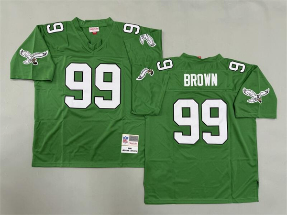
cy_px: 108
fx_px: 199
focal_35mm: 24
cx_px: 144
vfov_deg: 56.8
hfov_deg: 71.6
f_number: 1.78
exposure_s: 1/50
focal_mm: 6.76
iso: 125
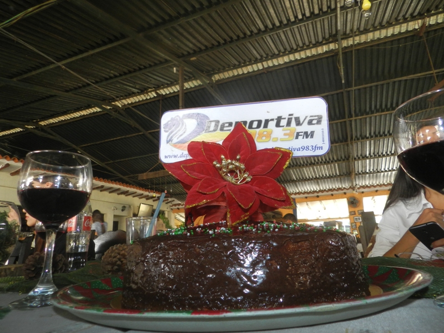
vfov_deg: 58.9
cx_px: 222
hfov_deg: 73.9
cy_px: 166
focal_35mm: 23
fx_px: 295
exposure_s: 1/30
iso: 200
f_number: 3.4
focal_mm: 4
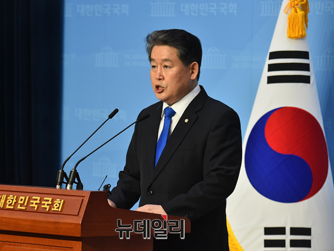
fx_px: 2316
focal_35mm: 240
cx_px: 149
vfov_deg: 6.2
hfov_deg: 8.2
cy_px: 125
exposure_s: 1/250
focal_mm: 220
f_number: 7.1
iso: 2000
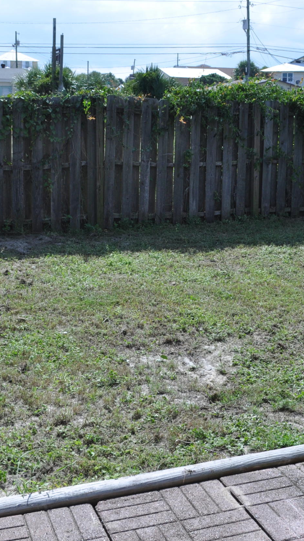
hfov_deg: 23.3
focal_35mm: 51
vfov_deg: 40.4
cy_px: 221
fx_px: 731
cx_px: 226
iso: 200
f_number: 9
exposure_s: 1/320
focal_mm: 18
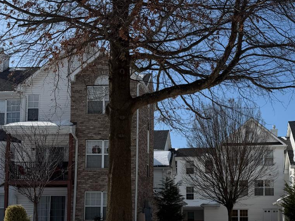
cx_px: 185
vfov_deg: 29.7
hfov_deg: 40.2
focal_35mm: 47
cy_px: 196
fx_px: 400
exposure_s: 1/10309
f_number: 1.78
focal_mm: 6.76
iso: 80
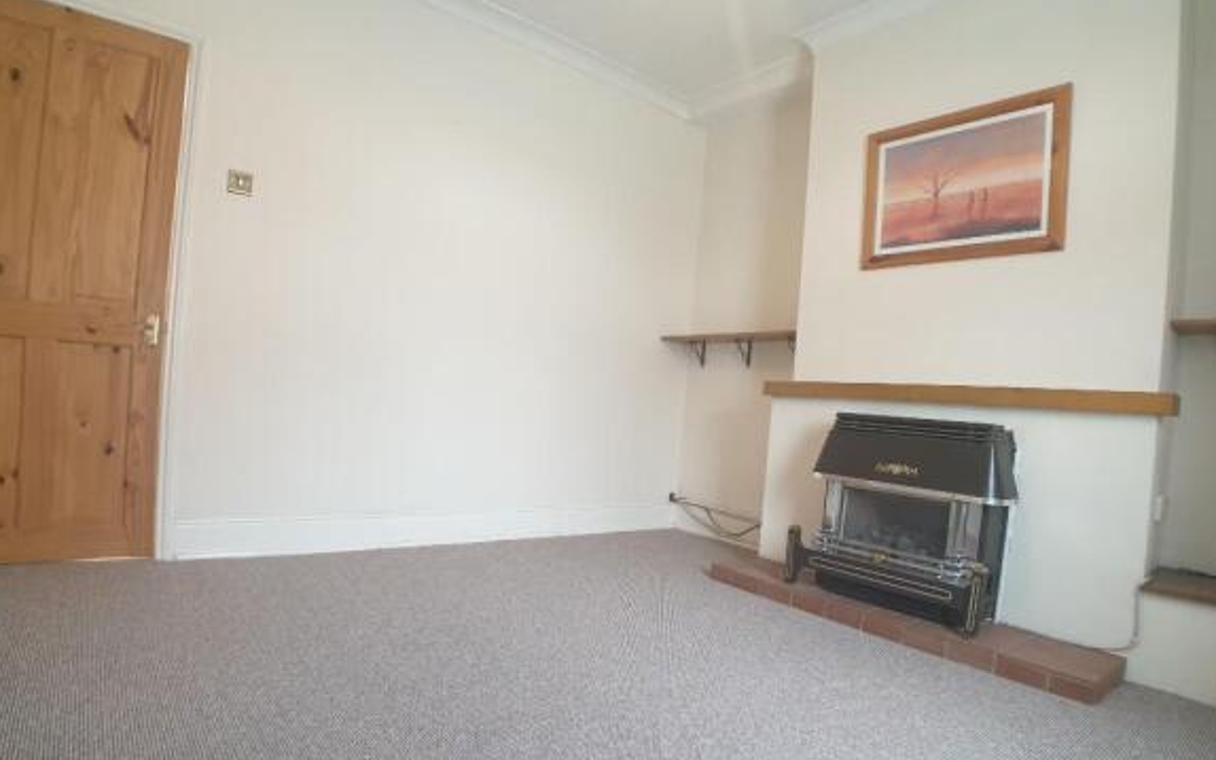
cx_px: 609
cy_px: 446
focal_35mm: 28
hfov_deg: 66.5
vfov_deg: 44.4
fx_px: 928
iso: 250
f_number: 2.4
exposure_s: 1/34
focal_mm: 4.3
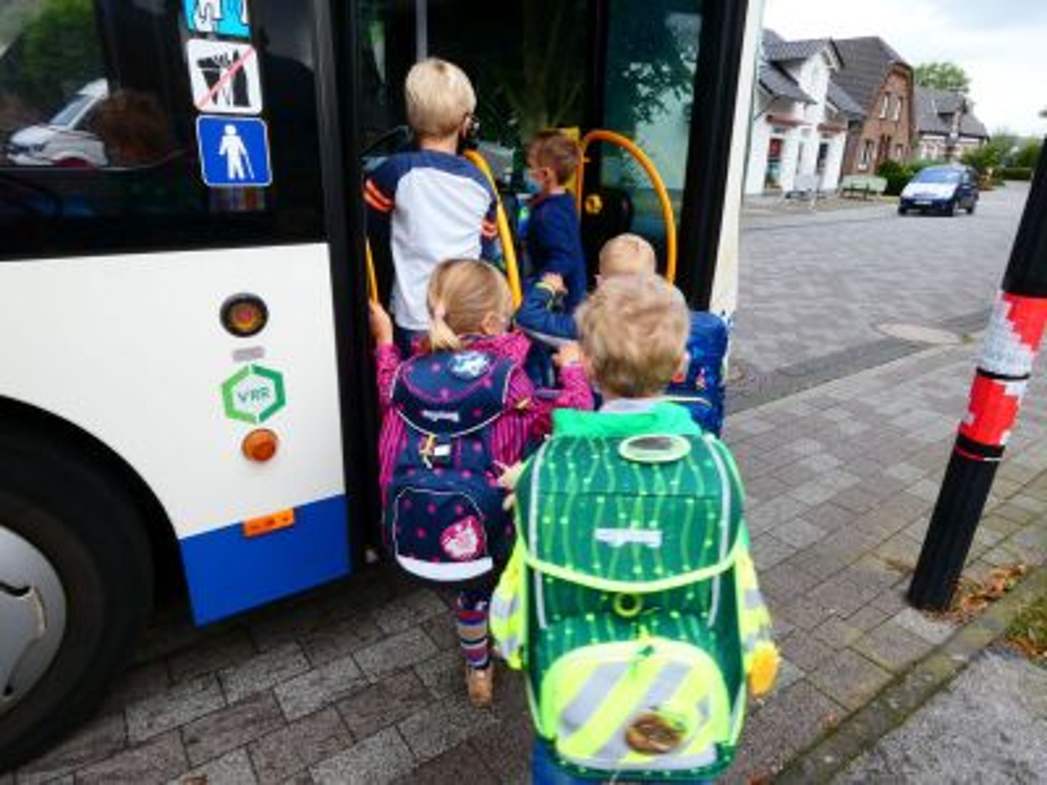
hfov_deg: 81.7
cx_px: 524
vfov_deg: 66.0
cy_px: 392
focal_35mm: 20
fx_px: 605
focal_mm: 3.6
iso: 160
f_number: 7.1
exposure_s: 1/60
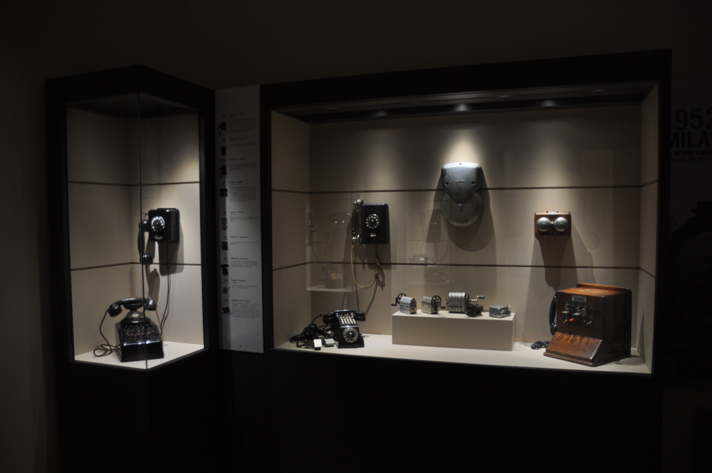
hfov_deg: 67.4
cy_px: 236
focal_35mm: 27
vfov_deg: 47.8
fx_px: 533
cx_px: 356
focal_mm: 18
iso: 400
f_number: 3.5
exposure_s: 1/80
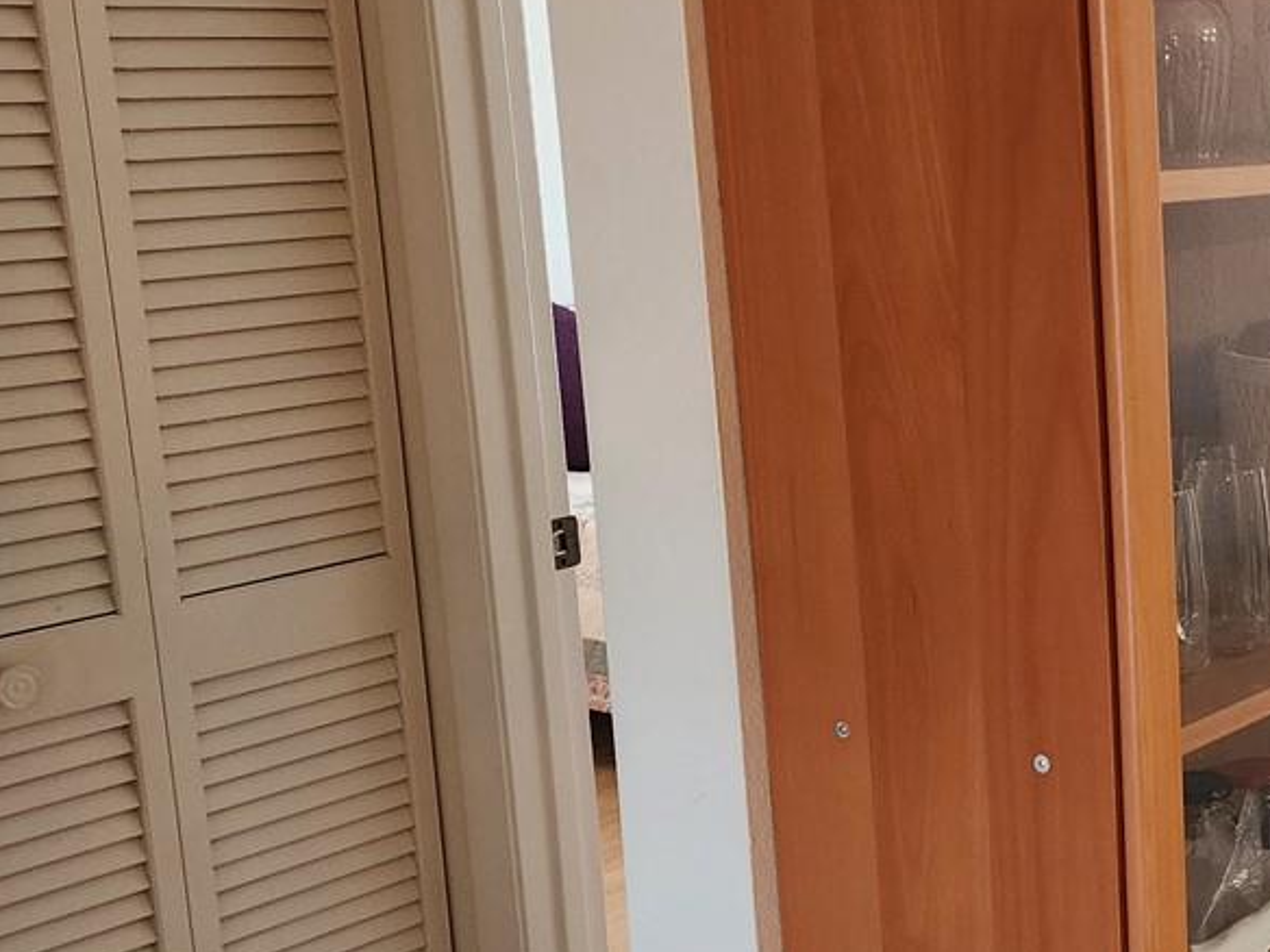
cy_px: 615
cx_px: 1442
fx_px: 2311
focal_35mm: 63
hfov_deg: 27.7
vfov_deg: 23.2
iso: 500
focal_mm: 6.4
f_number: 1.8
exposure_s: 1/120
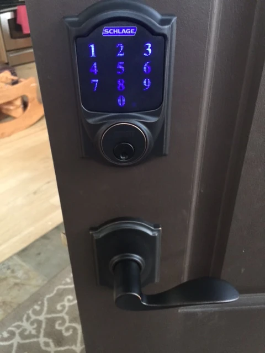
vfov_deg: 61.7
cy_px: 176
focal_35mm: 29
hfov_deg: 48.2
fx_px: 296
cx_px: 132
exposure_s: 1/4
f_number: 2.2
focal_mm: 4.15
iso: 80
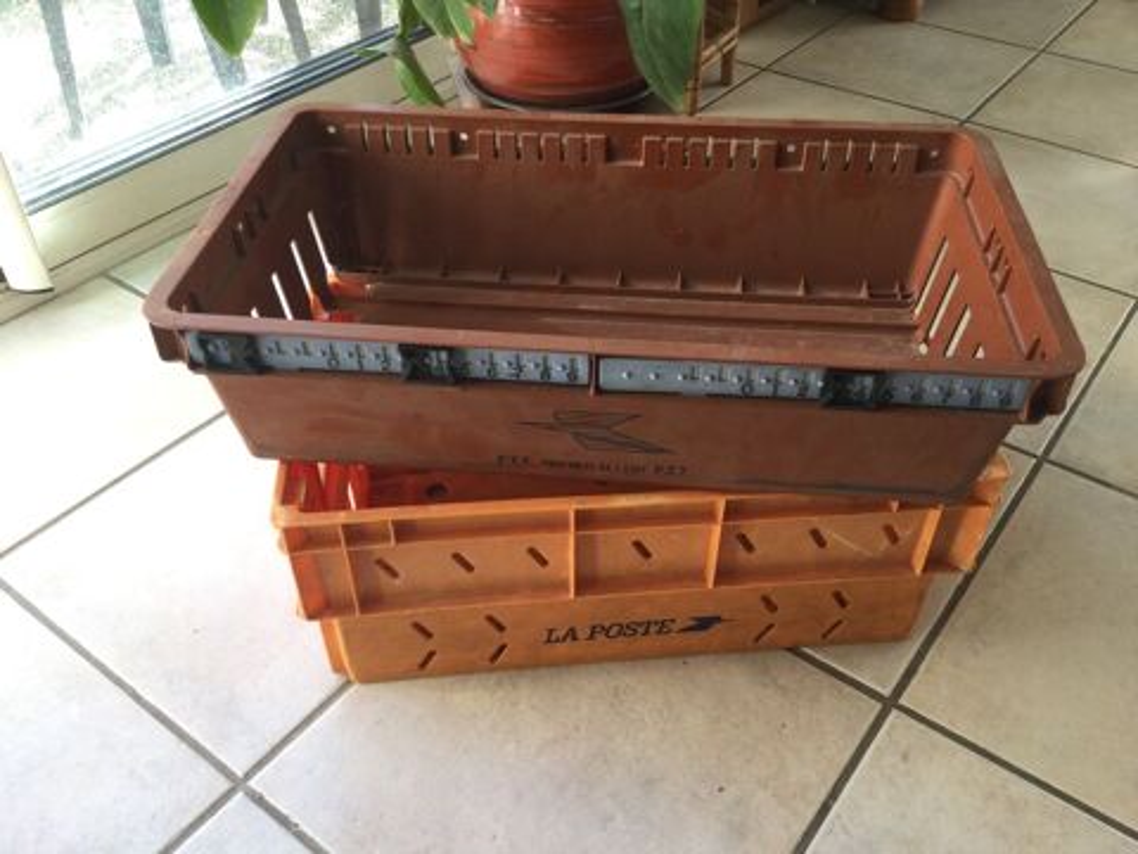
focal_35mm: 31
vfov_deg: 45.4
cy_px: 427
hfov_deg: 58.4
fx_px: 1019
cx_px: 569
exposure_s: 1/50
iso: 32
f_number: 2.4
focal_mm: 3.3
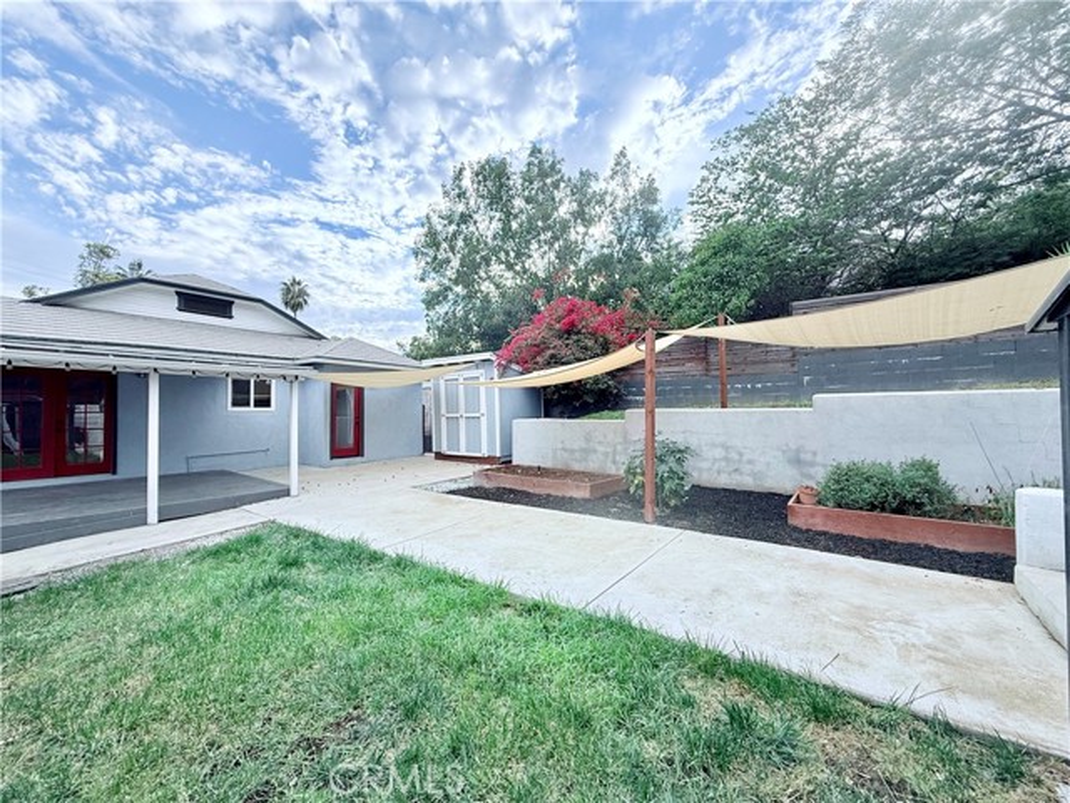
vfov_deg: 85.7
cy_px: 402
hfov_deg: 102.1
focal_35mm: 14
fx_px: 433
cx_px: 535
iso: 64
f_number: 2.2
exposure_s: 1/514
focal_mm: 2.22
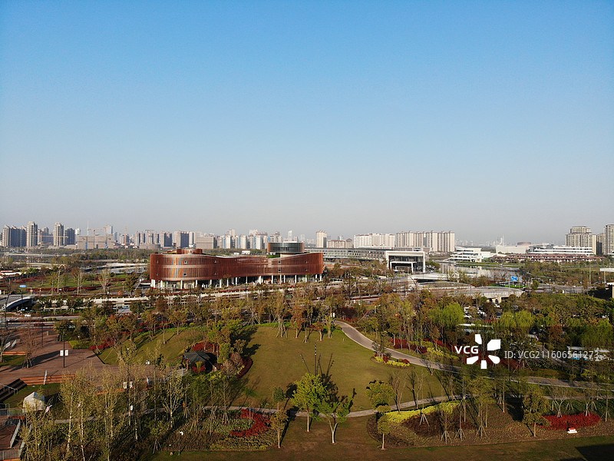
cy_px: 230
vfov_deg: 56.8
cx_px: 307
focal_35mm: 24
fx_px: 426
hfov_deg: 71.6
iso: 100
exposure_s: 1/870
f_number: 2.8
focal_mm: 4.5
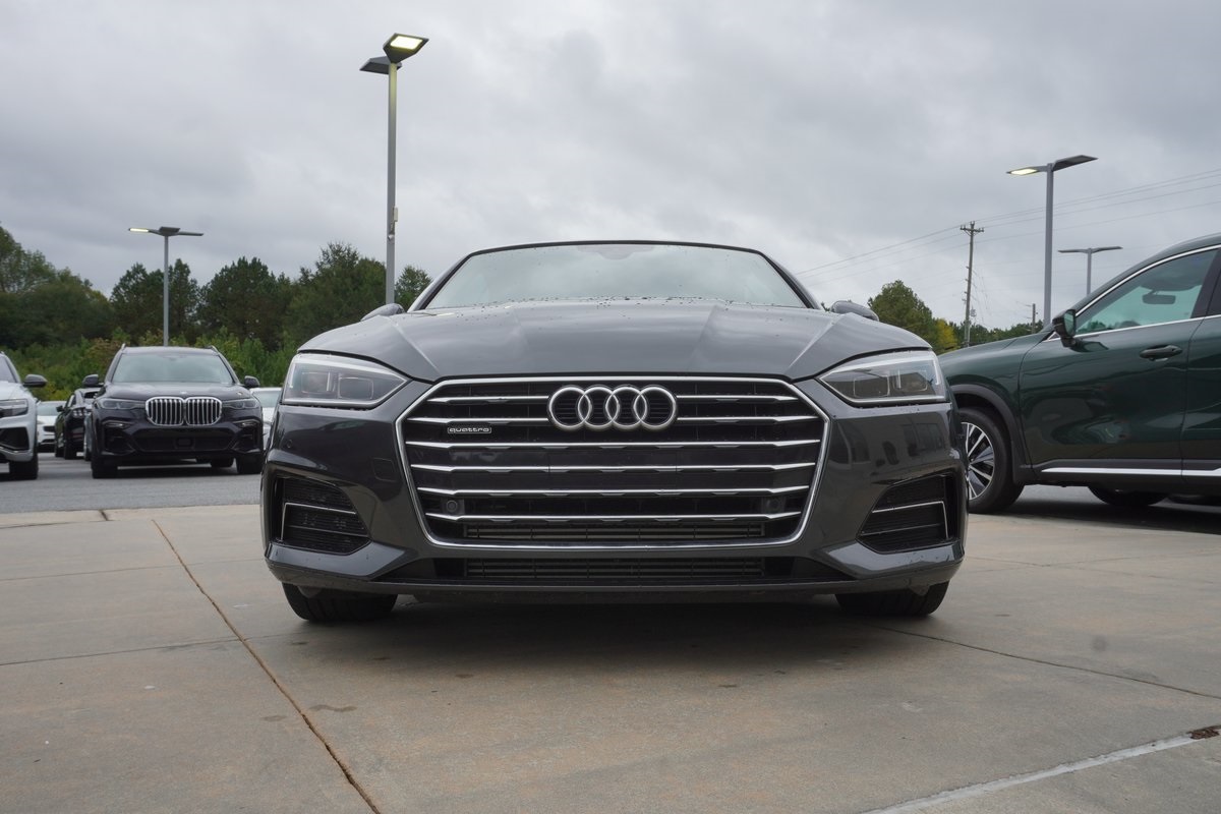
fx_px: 1017
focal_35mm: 30
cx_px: 610
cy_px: 407
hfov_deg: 61.9
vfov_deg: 43.6
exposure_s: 1/80
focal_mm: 20
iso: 160
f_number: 13
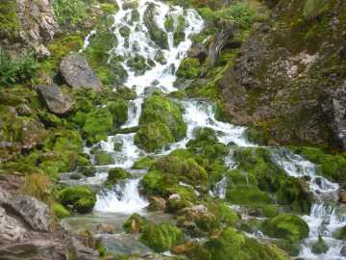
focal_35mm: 65
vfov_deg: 22.6
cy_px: 130
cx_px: 173
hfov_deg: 29.8
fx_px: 650
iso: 400
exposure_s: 1/60
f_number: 4.6
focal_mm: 11.7
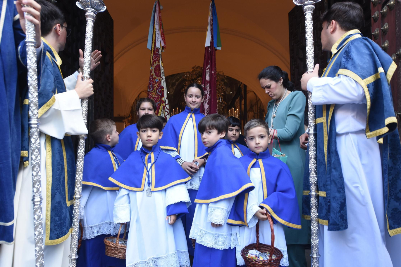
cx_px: 207
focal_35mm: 28
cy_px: 150
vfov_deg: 46.3
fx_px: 312
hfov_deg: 65.4
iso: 560
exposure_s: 1/250
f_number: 3.5
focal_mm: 24
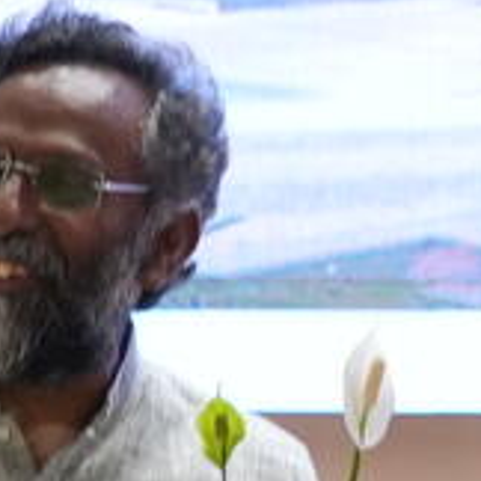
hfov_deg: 3.8
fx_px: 7279
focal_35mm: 463
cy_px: 588
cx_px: 713
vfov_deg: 3.8
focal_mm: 46
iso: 1600
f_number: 4
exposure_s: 1/160
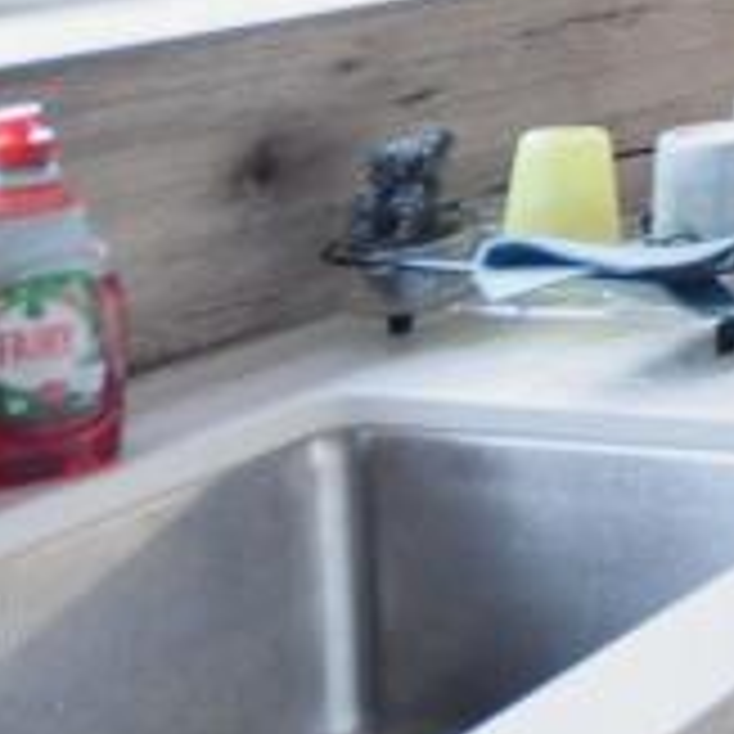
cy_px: -74
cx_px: 1648
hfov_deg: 15.2
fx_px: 1919
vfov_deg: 20.6
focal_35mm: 80
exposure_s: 1/60
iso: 800
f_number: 4
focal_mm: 10
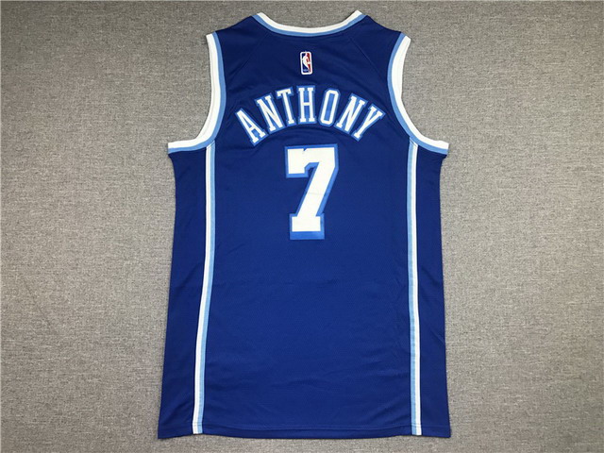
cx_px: 302
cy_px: 226
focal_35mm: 28
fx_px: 489
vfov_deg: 49.7
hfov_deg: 63.4
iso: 25
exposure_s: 1/33
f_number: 1.8
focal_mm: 3.99
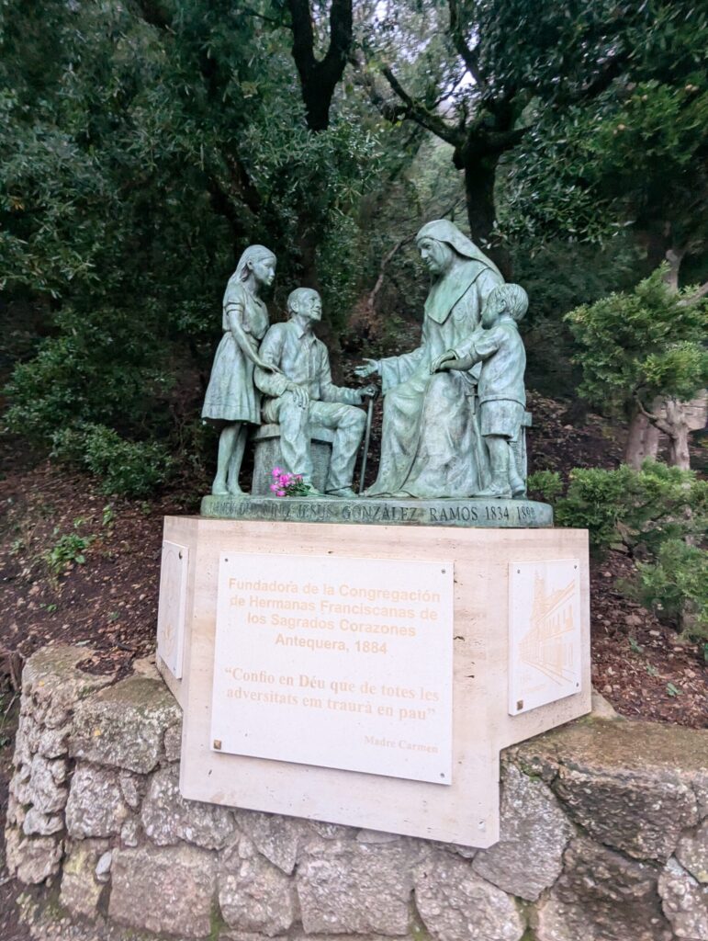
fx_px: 435
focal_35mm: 16
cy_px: 470
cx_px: 354
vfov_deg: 94.4
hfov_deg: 78.2
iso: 324
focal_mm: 2.35
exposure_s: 1/68.2
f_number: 2.2
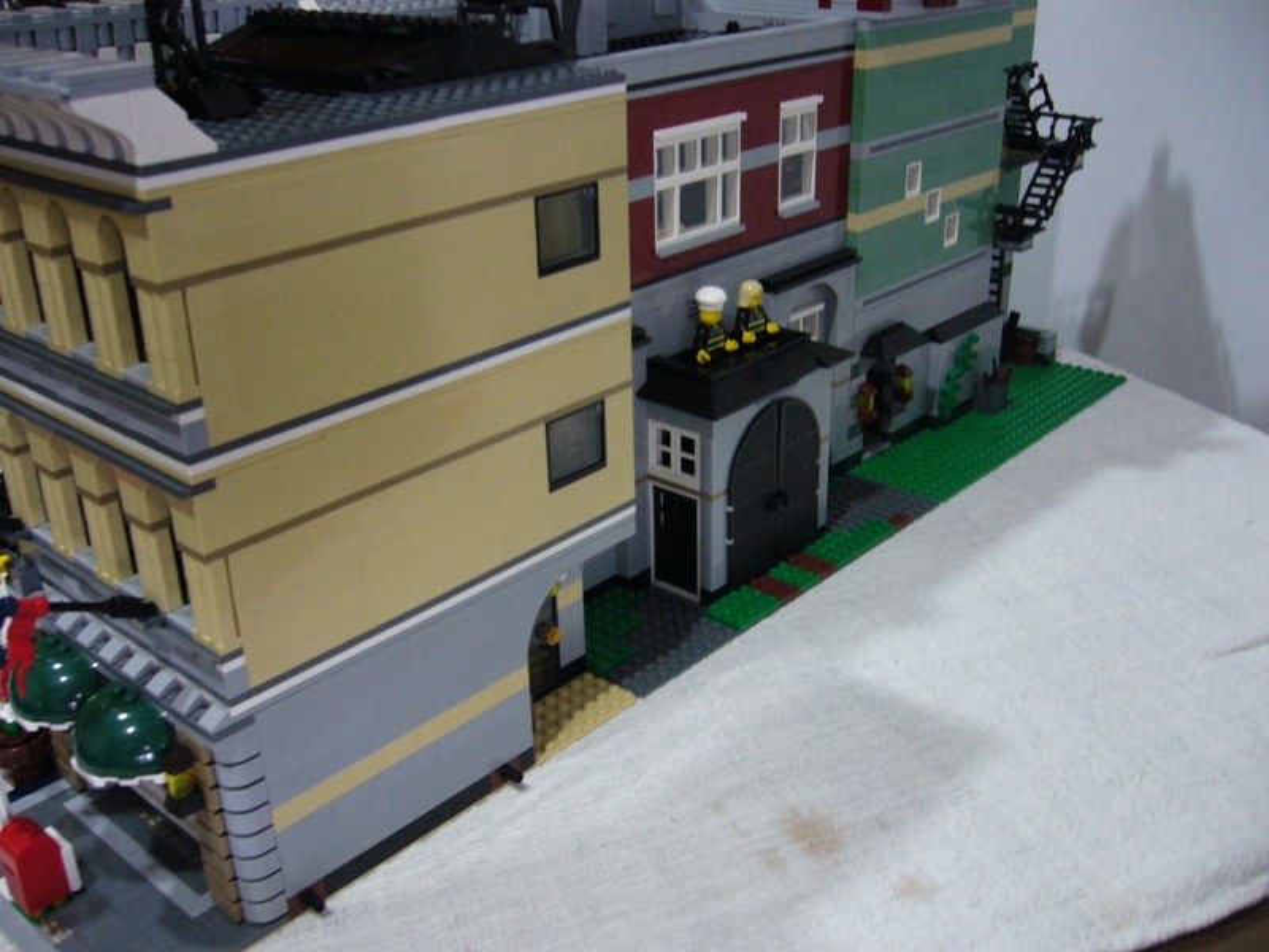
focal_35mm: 35
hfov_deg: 52.6
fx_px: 1283
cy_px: 476
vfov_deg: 40.7
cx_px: 634
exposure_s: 1/8
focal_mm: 5.8
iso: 200
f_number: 2.8
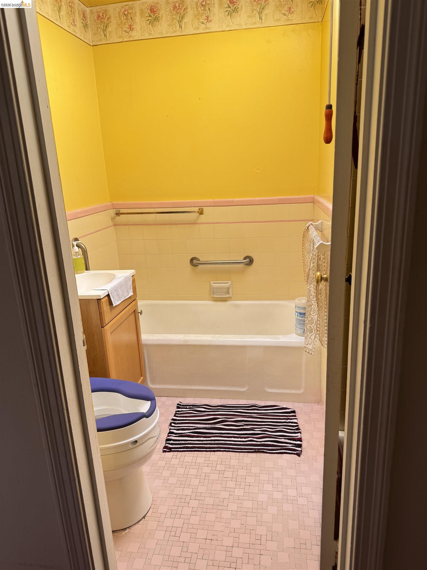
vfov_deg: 71.6
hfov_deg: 56.8
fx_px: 395
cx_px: 214
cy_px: 285
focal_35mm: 24
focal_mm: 6.76
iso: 64
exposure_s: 1/180
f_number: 1.78
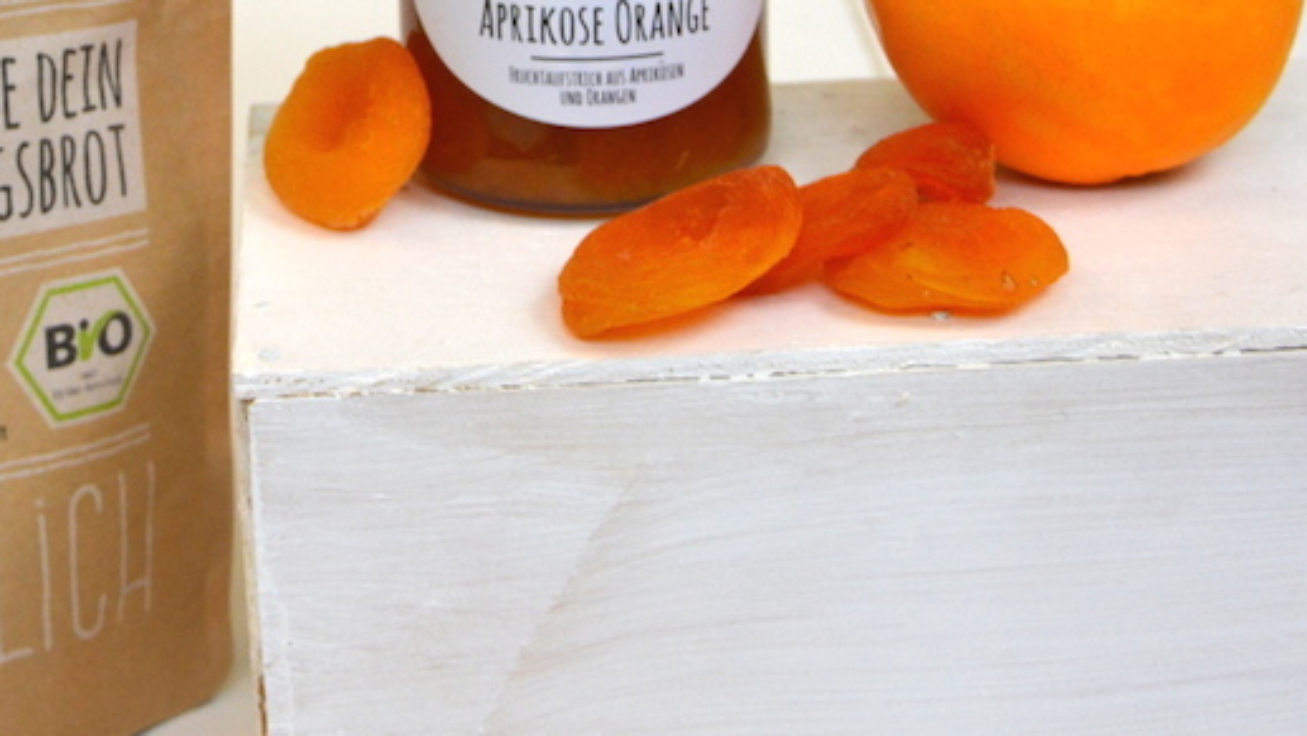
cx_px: 382
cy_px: -13
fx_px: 3162
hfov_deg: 23.2
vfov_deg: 13.1
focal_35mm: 91
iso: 400
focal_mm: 25
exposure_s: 1/80
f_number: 4.5
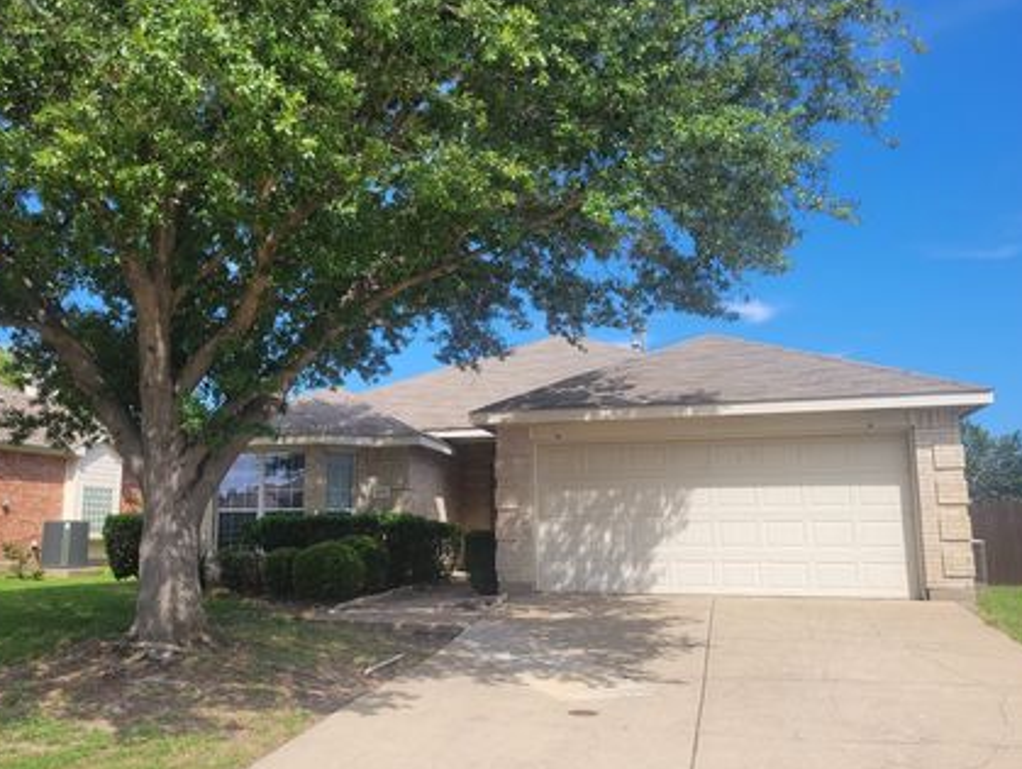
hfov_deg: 58.2
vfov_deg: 45.5
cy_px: 394
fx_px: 916
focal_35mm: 31
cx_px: 456
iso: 40
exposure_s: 1/1728
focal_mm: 5.4
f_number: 1.8
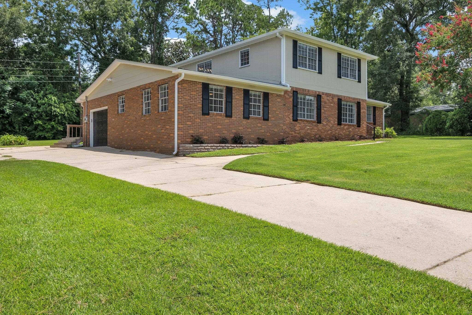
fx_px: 380
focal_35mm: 29
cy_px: 158
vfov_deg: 45.0
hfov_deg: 63.7
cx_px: 236
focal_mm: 19.1
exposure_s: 1/1250
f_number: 8
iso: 250
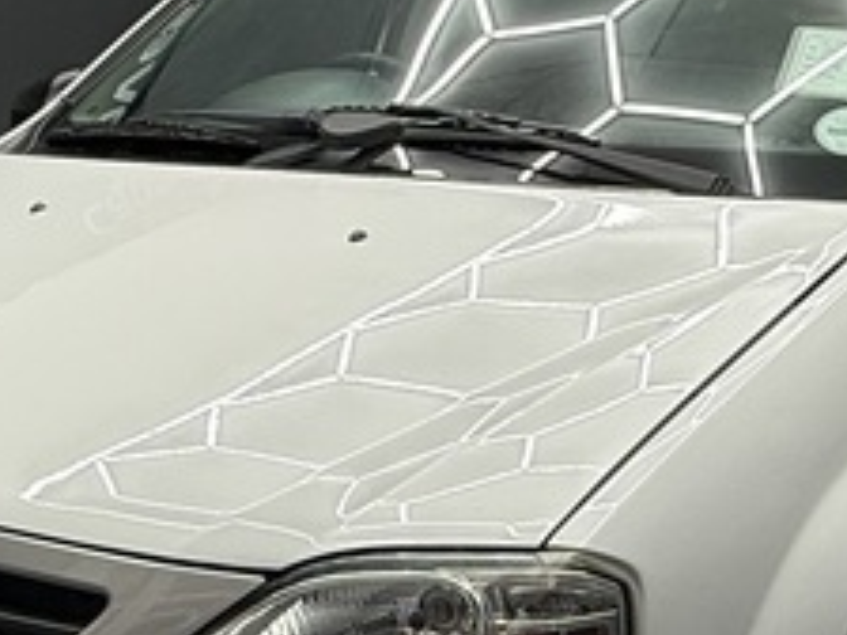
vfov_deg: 22.7
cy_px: 484
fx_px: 1566
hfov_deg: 30.0
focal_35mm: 64
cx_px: 276
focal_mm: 2.22
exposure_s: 1/100
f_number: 2.2
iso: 100
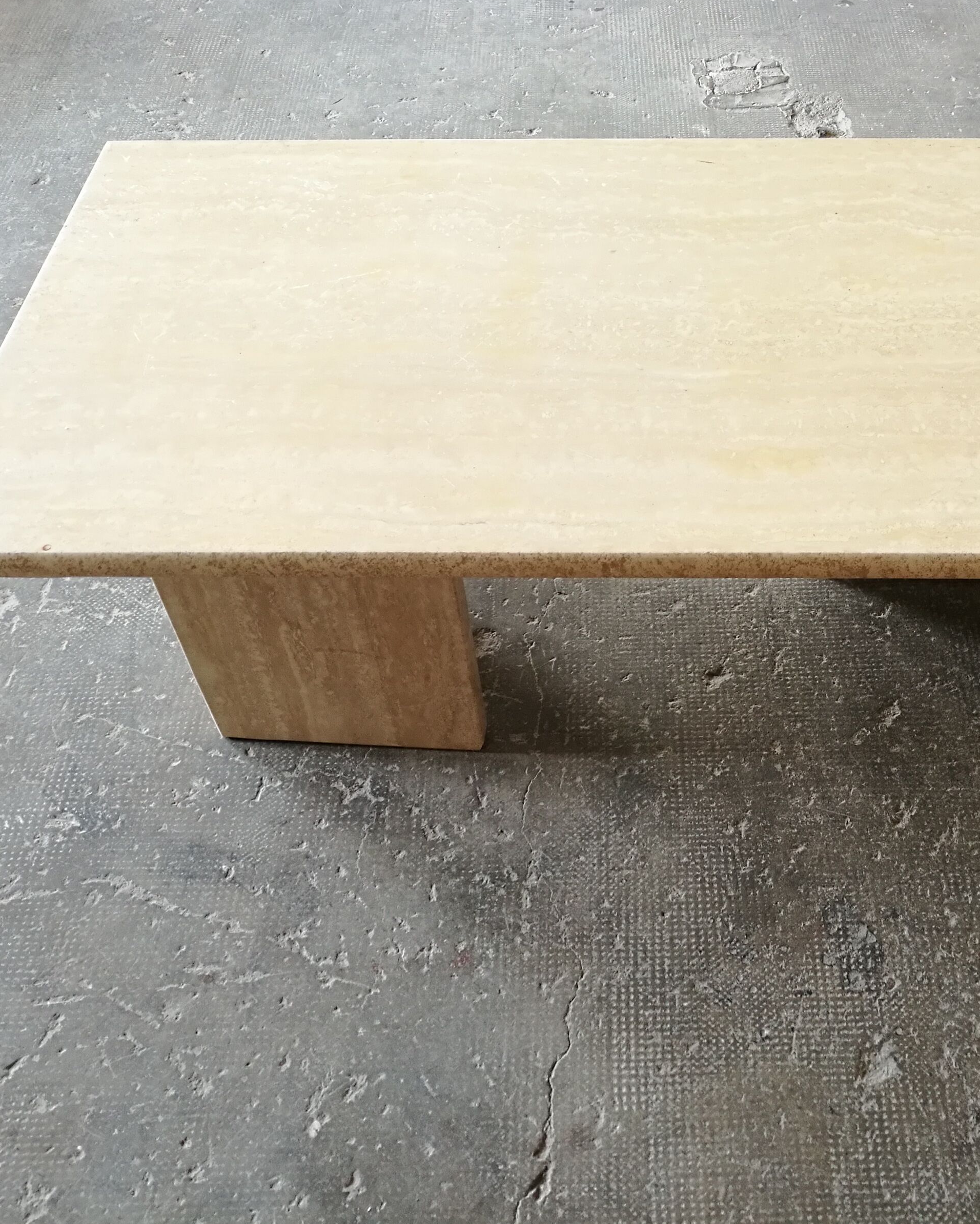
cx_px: 655
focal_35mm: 36
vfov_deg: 50.3
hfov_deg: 40.6
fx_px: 1305
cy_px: 603
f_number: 2.2
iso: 200
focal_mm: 4.5
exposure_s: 1/33.3
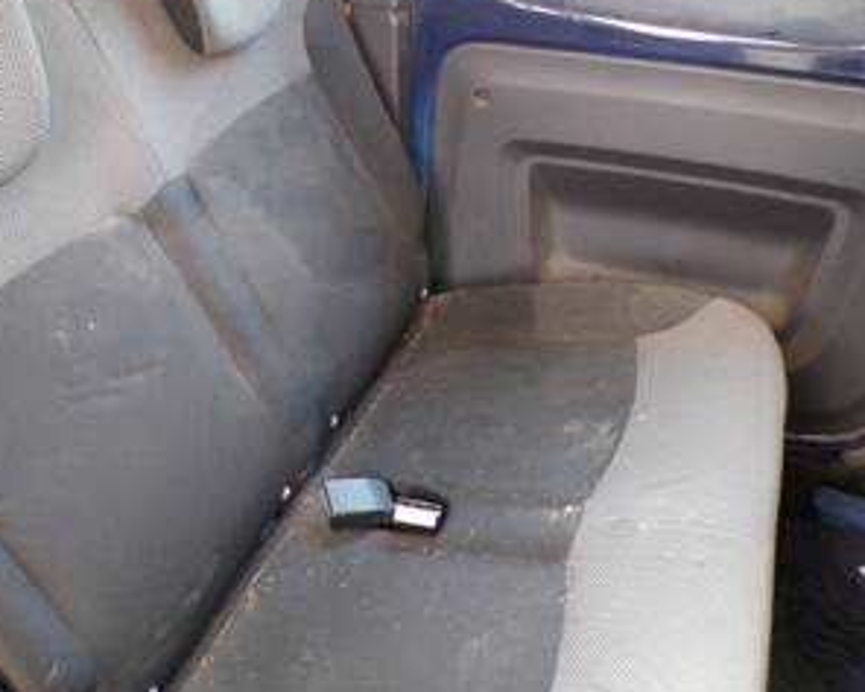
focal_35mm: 38
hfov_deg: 47.9
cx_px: 400
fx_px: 973
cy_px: 342
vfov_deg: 39.2
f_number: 3
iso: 169
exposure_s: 1/34
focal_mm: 4.3
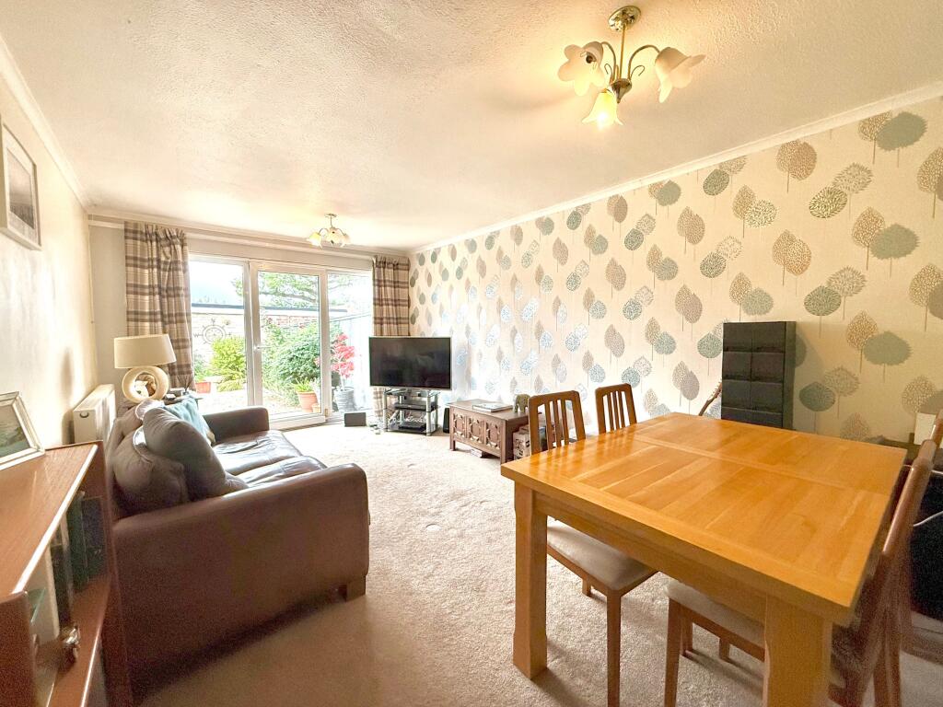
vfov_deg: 85.7
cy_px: 354
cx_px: 472
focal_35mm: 14
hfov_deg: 102.1
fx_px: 381
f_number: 2.2
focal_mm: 2.22
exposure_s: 1/100
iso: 200
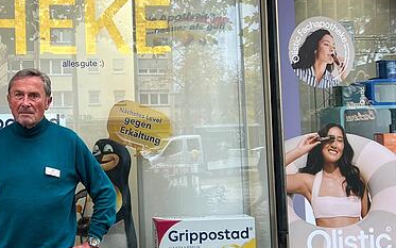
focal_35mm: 60
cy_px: 94
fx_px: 647
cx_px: 64
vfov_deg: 21.6
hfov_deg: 32.8
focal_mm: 5.7
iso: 32
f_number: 1.5
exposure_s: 1/128
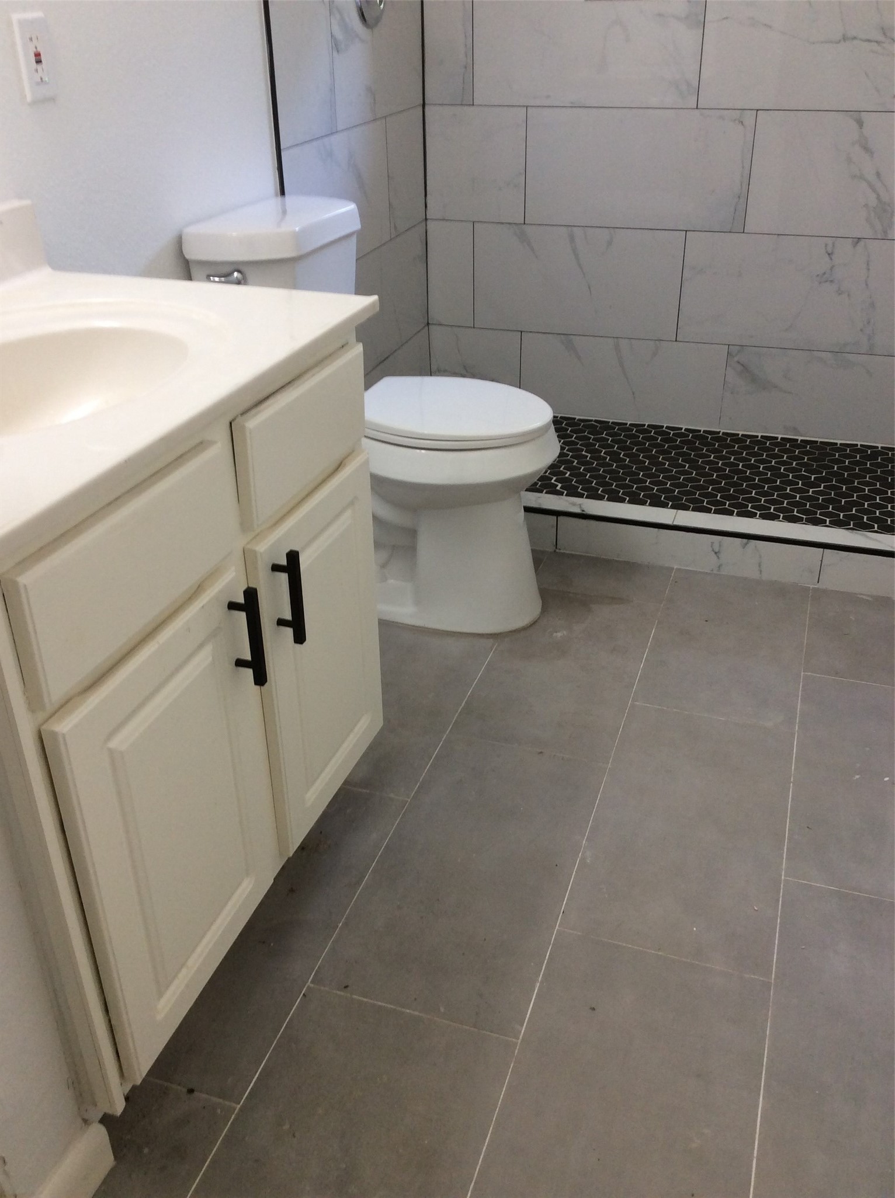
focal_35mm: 32
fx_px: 1106
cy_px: 599
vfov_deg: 56.9
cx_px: 448
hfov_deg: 44.0
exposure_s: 1/24
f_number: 2.4
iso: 40
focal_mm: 3.3
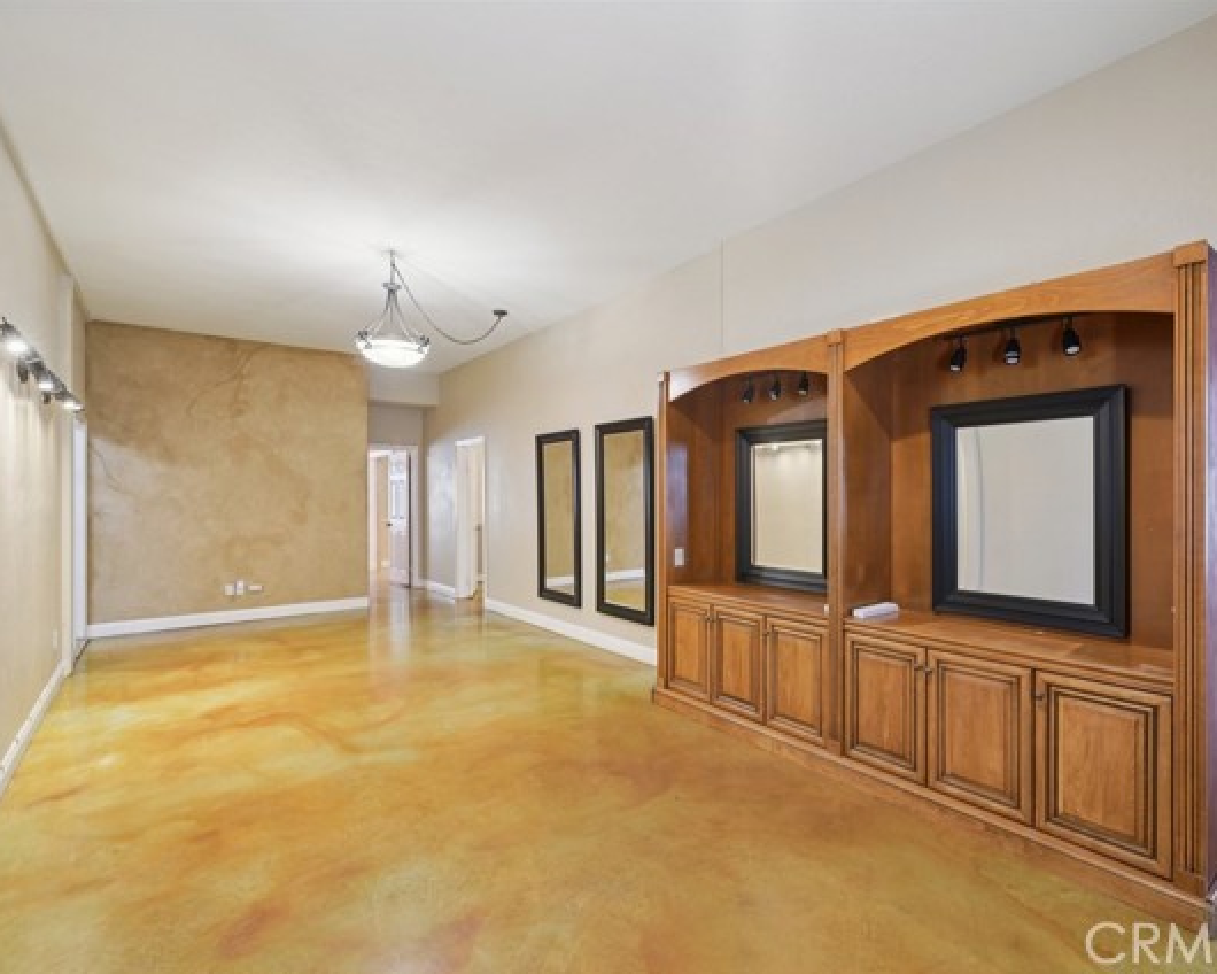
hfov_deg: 89.3
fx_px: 612
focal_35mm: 17
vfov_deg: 77.0
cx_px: 675
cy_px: 487
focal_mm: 15
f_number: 8
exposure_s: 1/3.33
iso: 400
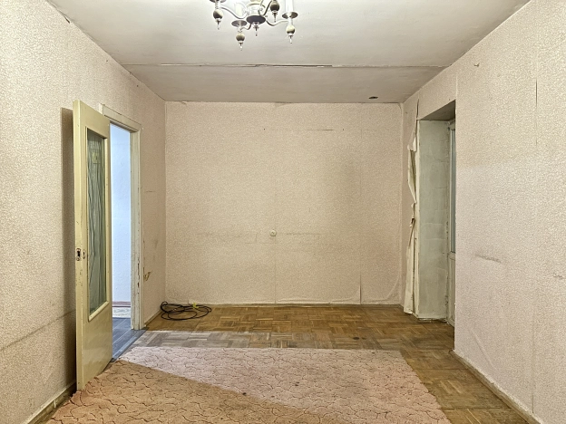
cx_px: 283
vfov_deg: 56.8
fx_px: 392
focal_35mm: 24
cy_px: 212
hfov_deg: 71.6
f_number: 1.78
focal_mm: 6.86
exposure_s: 1/33
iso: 1000
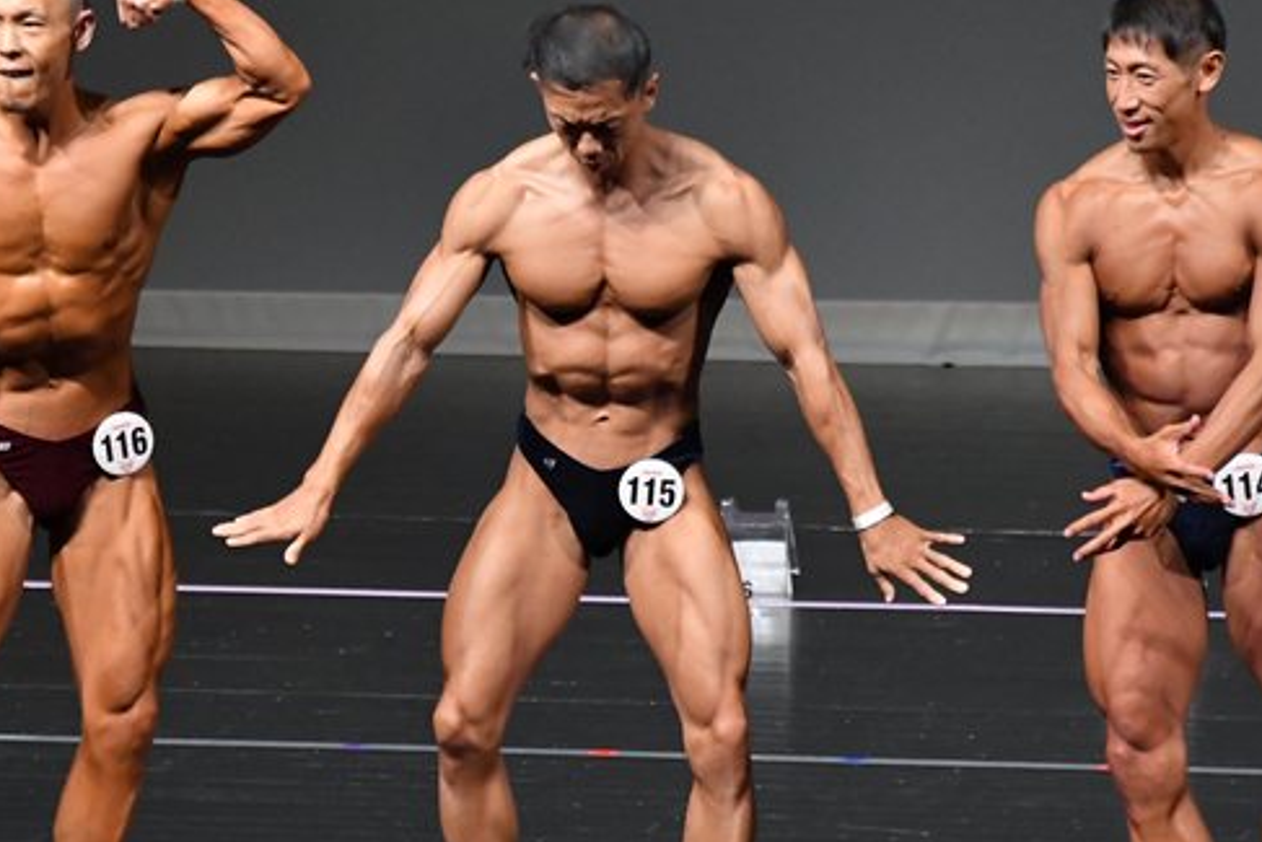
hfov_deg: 4.3
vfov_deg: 2.9
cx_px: 494
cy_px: 541
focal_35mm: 477
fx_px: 16725
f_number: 5.6
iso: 5000
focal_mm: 200
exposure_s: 1/400
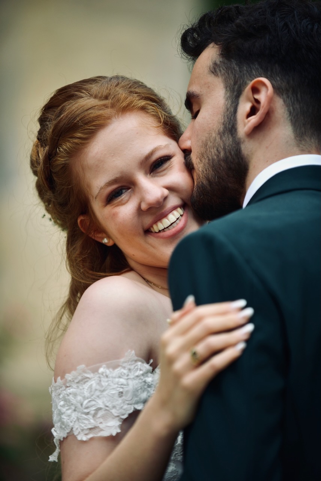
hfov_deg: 7.9
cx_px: 160
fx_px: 2337
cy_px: 240
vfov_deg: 11.7
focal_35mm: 175
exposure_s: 1/1600
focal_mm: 175
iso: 400
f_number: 2.8
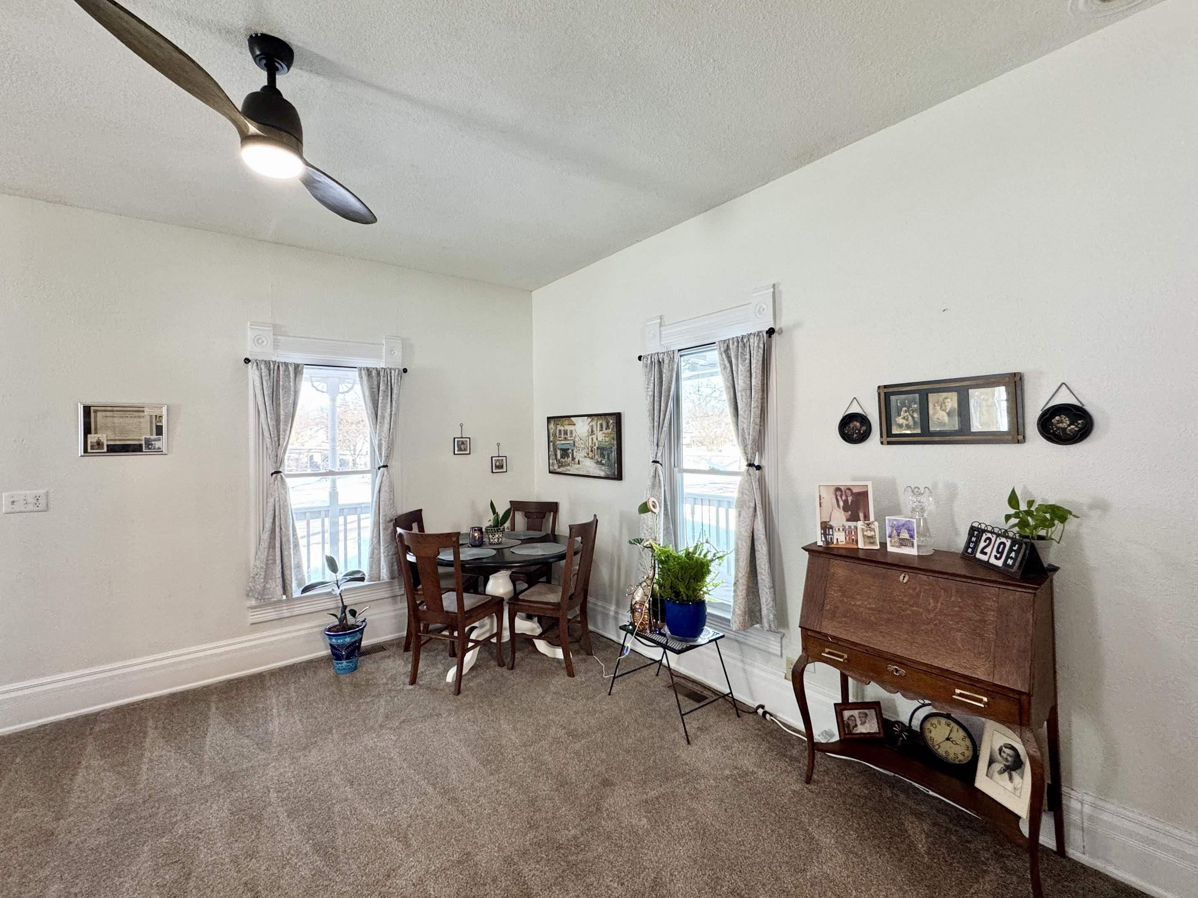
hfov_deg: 98.2
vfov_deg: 81.7
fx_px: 519
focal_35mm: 15
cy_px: 432
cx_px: 603
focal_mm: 2.22
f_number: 2.2
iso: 200
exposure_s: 1/120
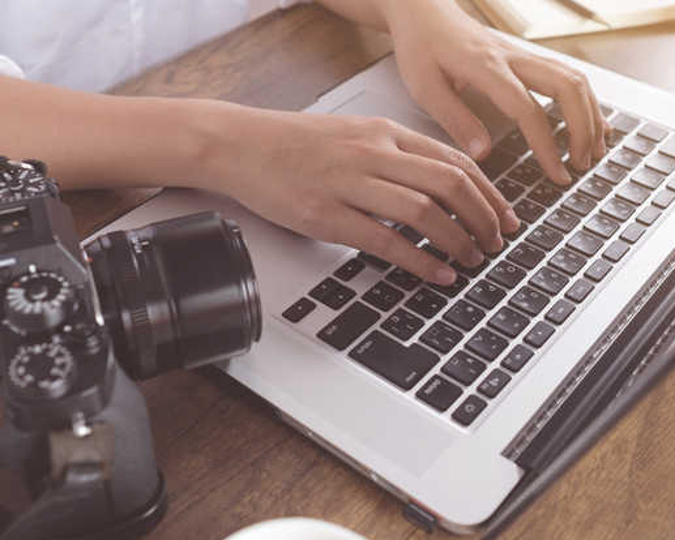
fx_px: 919
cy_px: 232
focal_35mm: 46
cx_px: 337
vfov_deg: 32.7
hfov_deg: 40.3
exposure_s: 1/160
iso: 200
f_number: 3.6
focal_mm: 23
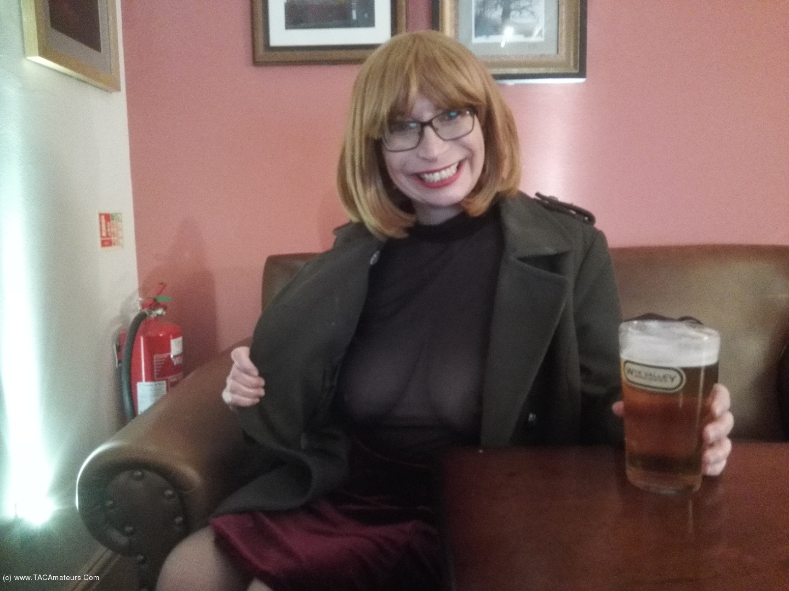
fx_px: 661
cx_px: 394
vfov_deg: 48.2
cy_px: 296
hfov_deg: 61.7
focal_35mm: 29
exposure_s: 1/16.7
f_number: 2
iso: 1250
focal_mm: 3.8
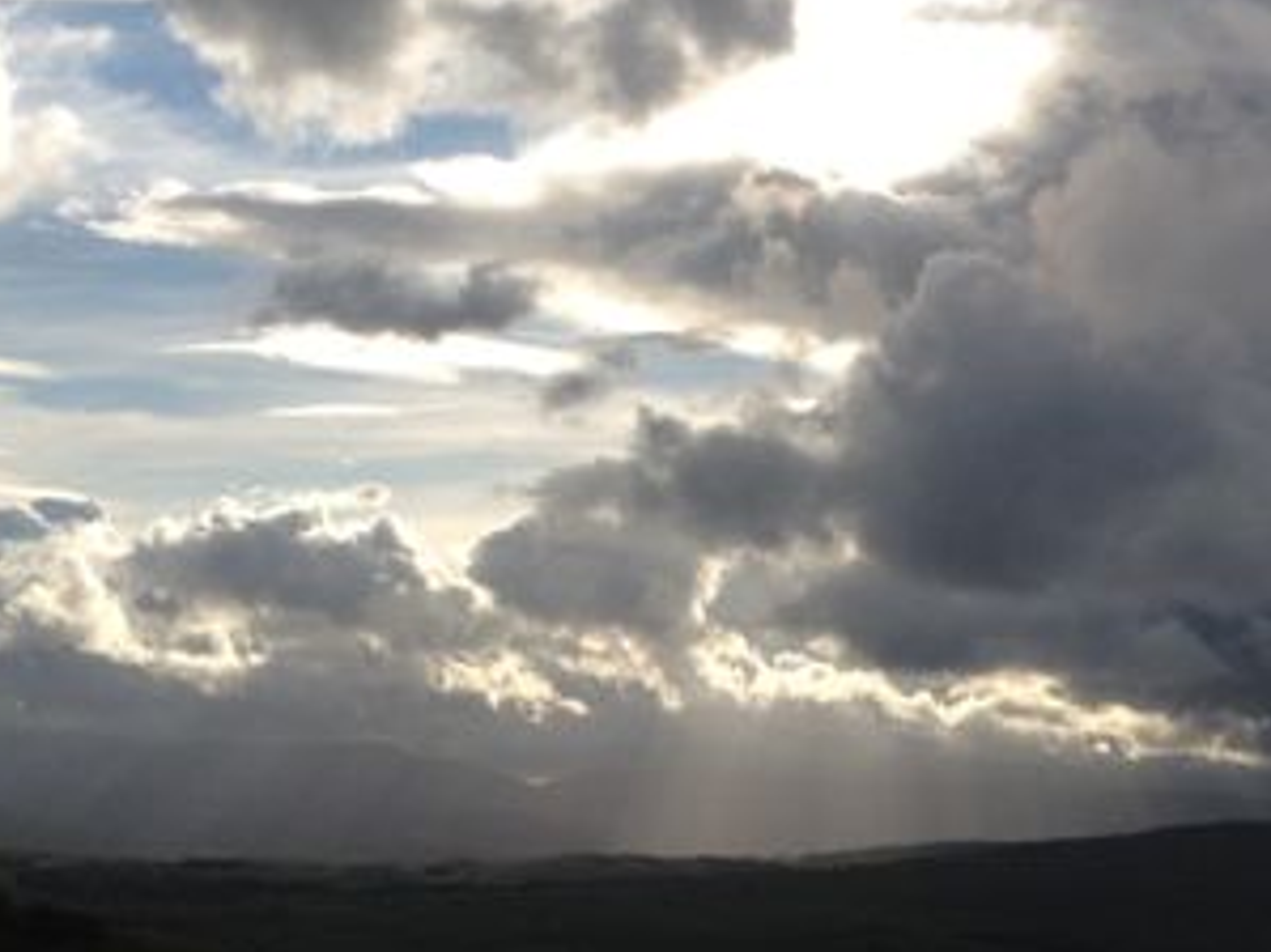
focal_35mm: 75
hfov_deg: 26.0
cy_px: 769
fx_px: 2753
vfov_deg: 19.4
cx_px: 561
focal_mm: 4.28
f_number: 2.4
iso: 64
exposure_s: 1/3460
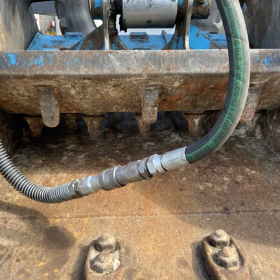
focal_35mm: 38
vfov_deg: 43.8
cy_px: 153
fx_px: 348
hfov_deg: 43.9
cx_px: 144
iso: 16
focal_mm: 3
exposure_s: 1/192
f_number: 1.8
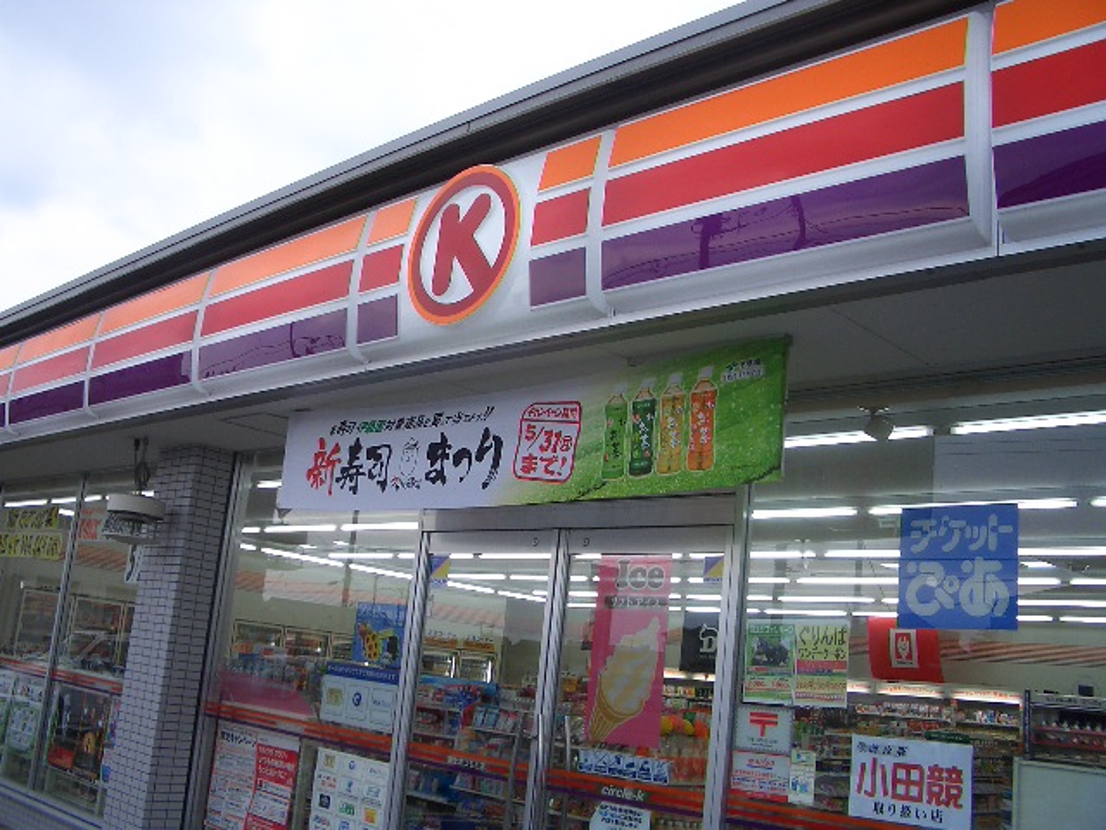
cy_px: 415
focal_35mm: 35
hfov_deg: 52.6
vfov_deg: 40.7
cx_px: 553
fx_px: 1118
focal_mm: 5.8
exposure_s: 1/80
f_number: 4.3
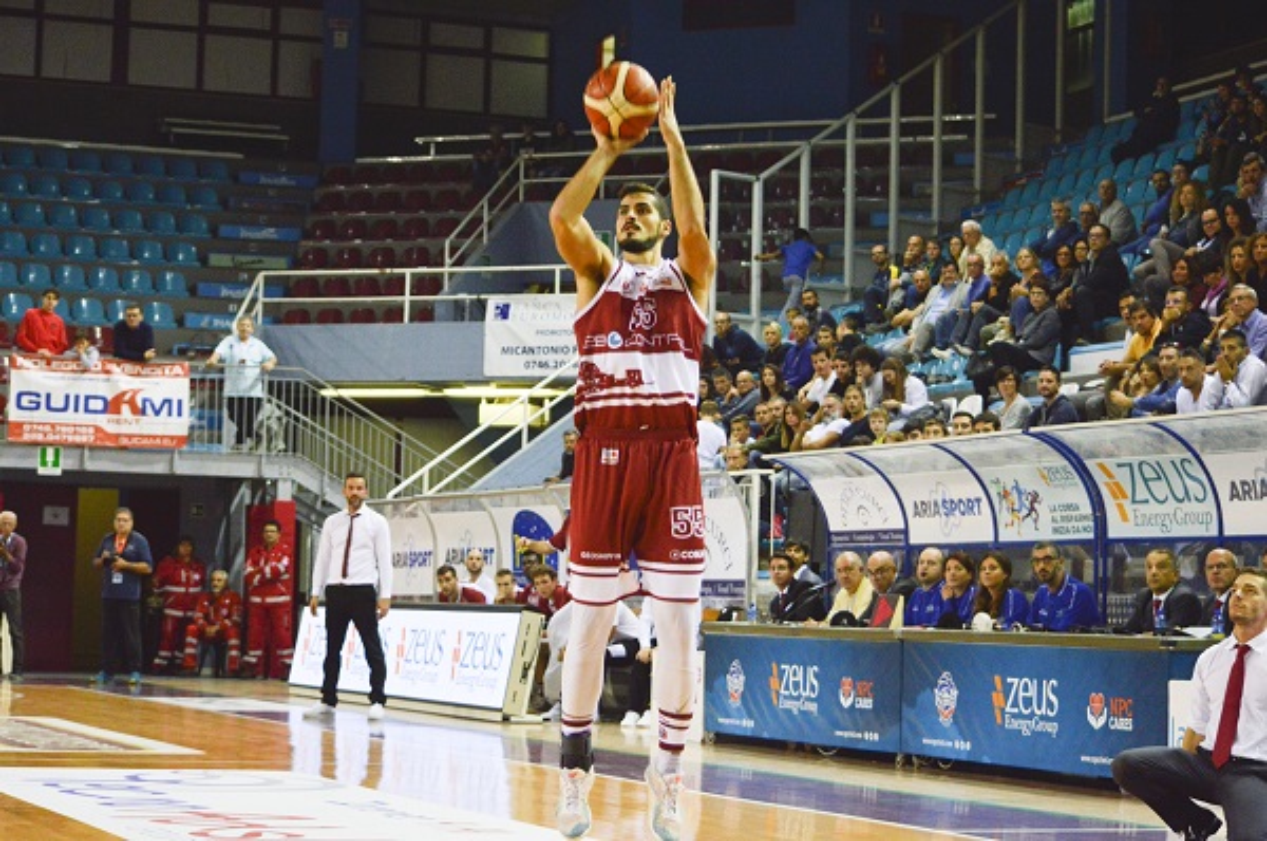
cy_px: 420
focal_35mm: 82
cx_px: 634
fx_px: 2899
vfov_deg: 16.5
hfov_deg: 24.7
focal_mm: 55
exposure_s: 1/250
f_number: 4.5
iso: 800
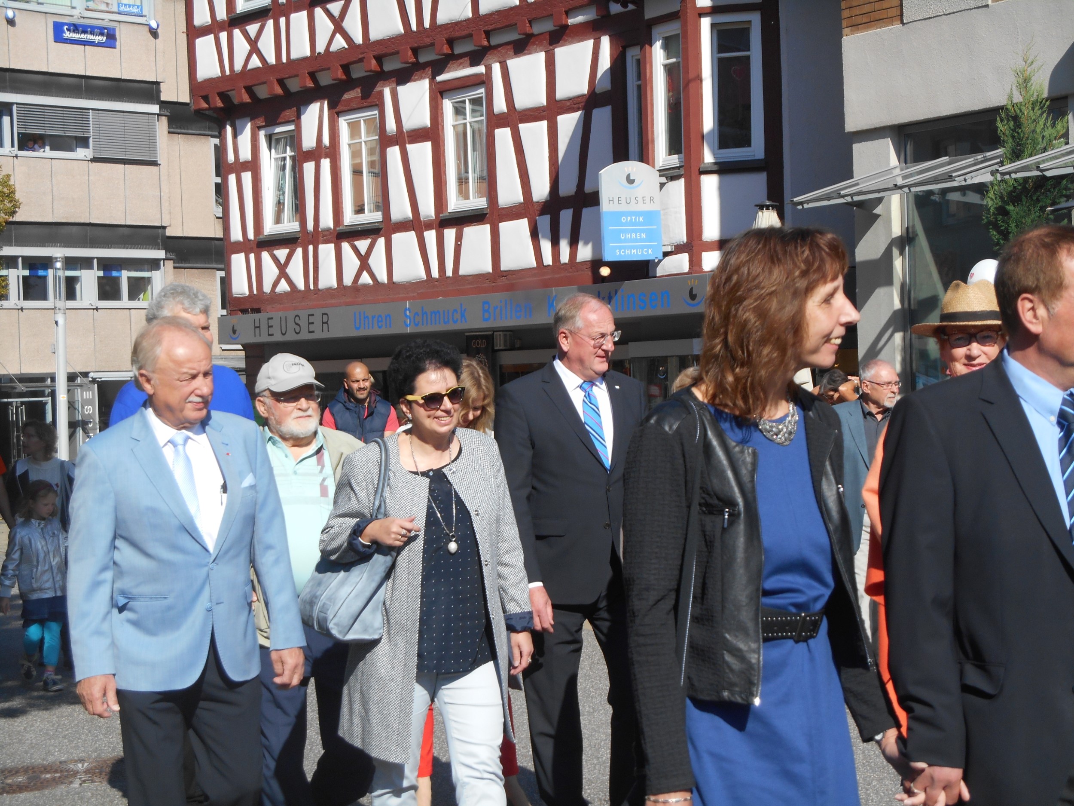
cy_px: 403
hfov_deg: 24.4
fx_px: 2482
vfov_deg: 18.4
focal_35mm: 80
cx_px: 537
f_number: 4.7
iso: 80
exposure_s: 1/400
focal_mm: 14.3
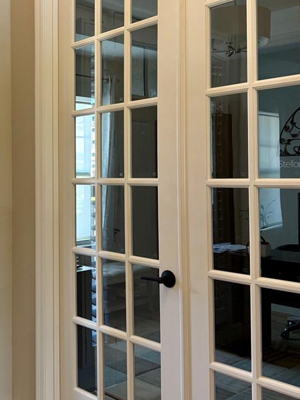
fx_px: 497
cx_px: 51
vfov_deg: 43.7
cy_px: 164
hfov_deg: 32.5
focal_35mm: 43
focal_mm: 6.76
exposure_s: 1/120
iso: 200
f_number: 1.78
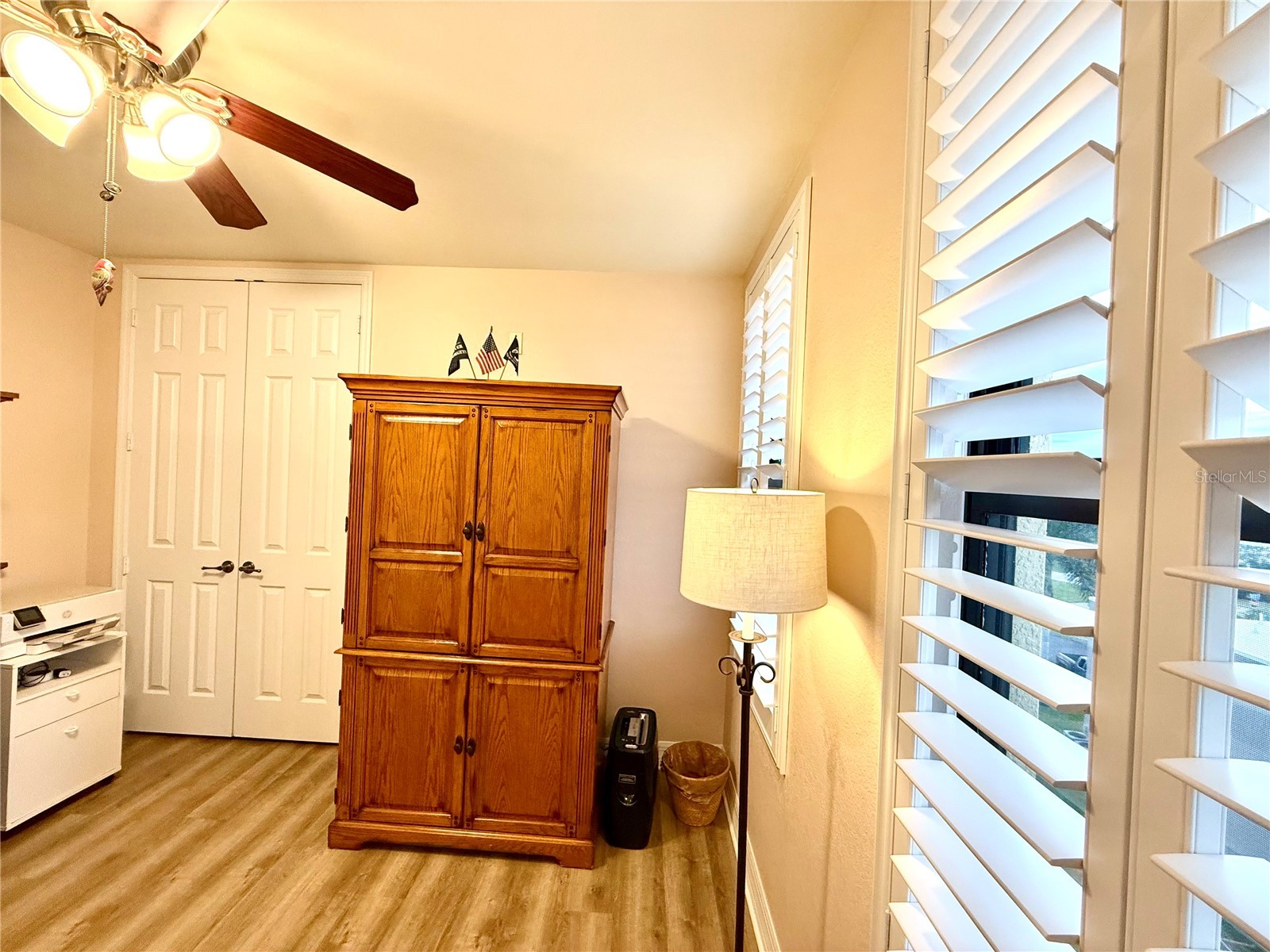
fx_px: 514
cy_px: 476
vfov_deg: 85.7
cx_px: 635
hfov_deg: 102.1
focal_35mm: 14
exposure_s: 1/120
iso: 320
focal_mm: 2.22
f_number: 2.2
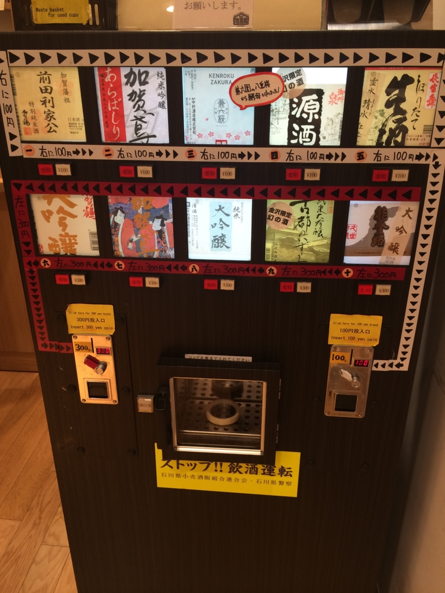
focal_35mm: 30
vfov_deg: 60.0
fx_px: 514
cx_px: 222
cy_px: 296
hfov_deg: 46.8
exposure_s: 1/40
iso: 40
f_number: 2.2
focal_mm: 4.12
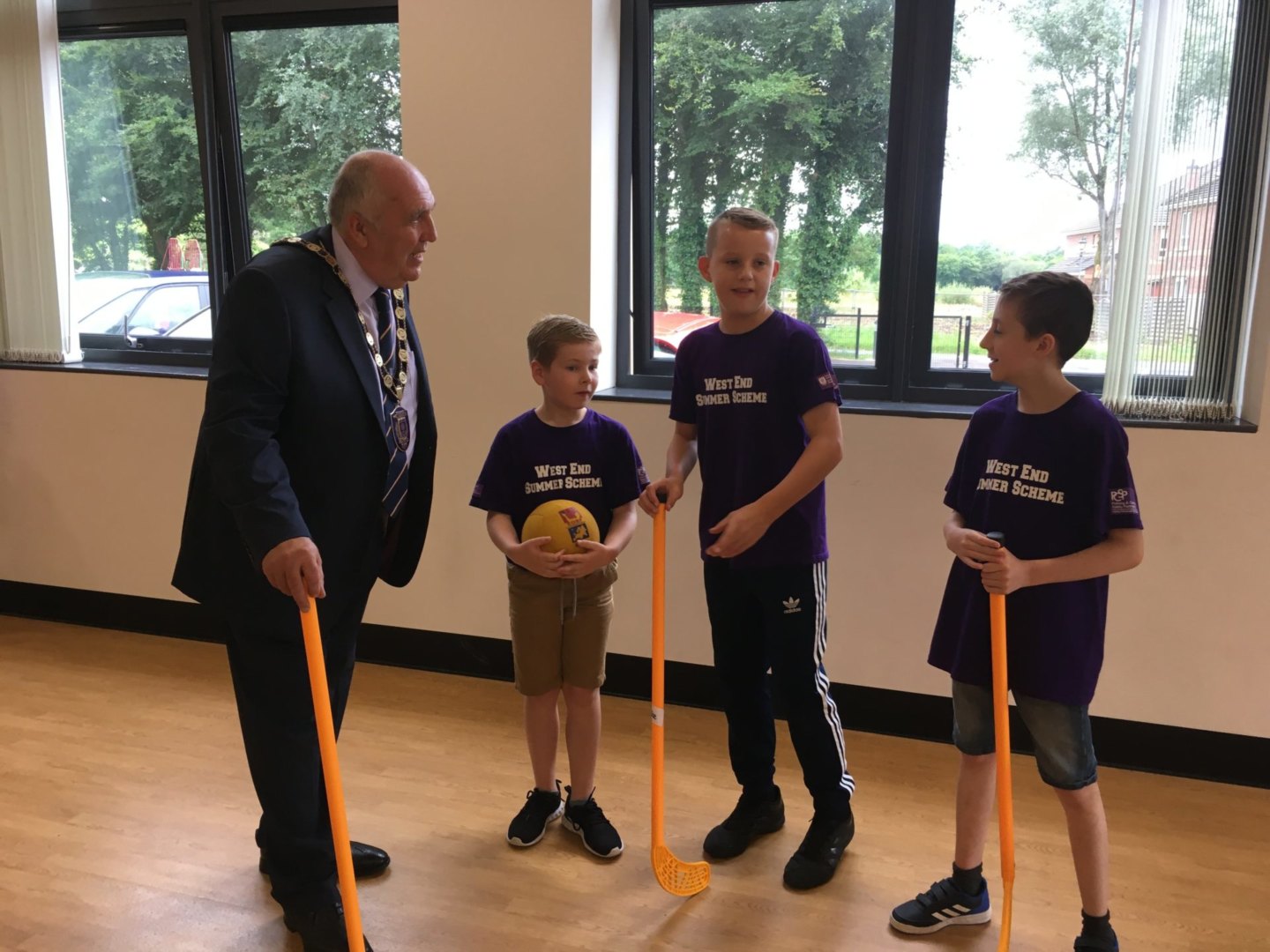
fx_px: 1064
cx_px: 635
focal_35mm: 29
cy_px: 476
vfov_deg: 48.2
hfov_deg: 61.7
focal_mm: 4.15
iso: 25
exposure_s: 1/33
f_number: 2.2
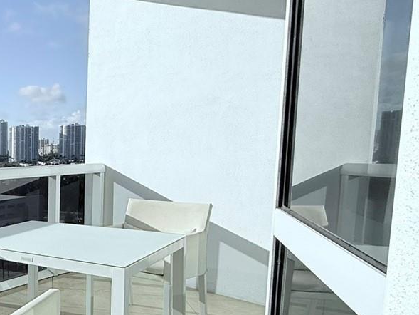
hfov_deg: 35.8
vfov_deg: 37.5
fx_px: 460
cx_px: -106
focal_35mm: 38
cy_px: 199
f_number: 2.2
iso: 50
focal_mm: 2.22
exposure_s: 1/3663
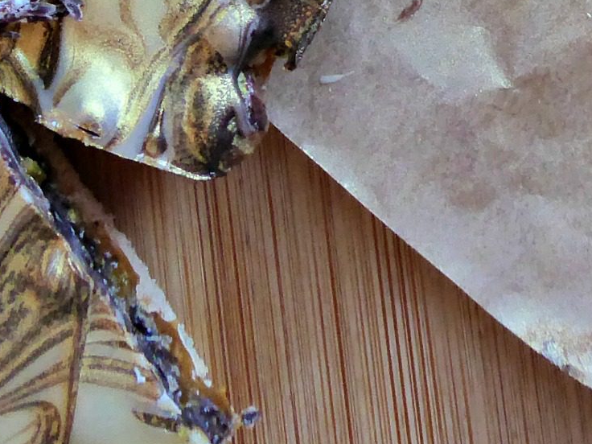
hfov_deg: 19.3
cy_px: -438
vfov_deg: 12.7
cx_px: 307
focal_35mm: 102
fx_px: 1744
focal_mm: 4.3
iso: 400
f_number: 3.3
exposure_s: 1/50
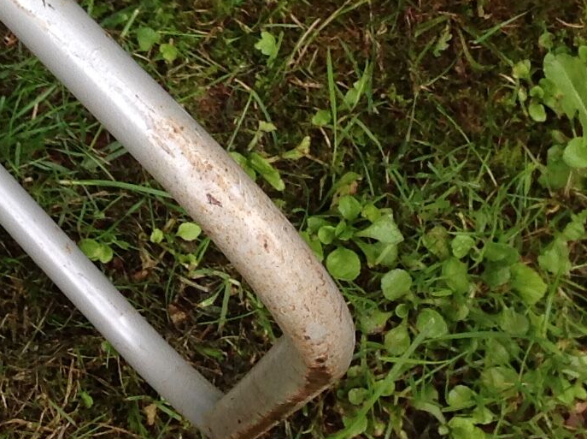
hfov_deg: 13.7
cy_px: -367
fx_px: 2235
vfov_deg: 10.5
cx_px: -405
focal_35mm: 132
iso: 50
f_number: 2.4
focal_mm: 4.28
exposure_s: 1/175
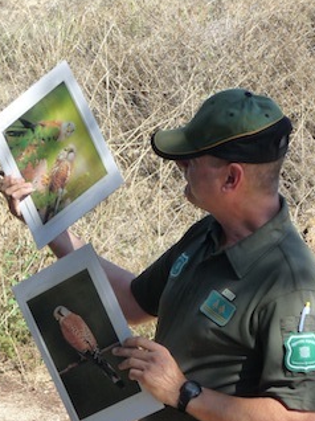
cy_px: 250
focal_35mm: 131
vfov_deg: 15.1
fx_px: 1592
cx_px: 160
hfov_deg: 11.3
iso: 160
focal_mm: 10.4
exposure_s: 1/200
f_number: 5.6
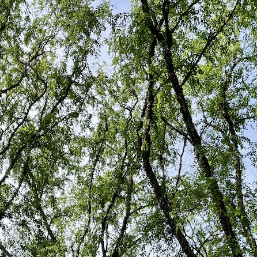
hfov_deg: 26.1
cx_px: 116
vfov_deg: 24.7
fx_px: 554
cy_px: 265
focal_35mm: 66
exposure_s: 1/1125
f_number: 1.6
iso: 32
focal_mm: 4.2
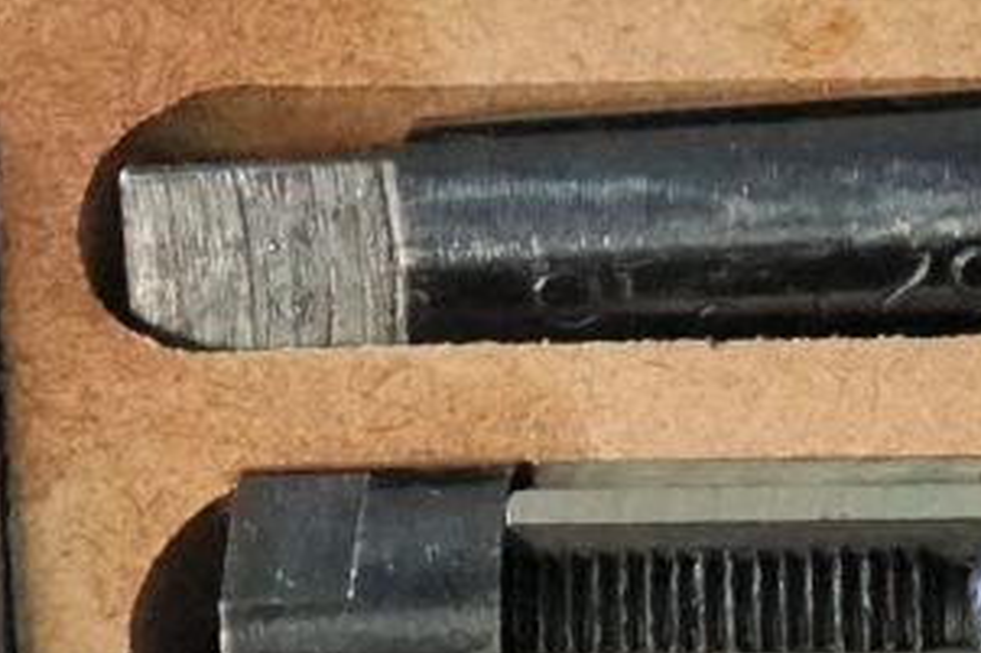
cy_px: 1018
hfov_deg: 6.5
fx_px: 8306
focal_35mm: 305
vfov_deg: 4.5
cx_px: 2160
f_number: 13
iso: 1600
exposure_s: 1/320
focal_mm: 30
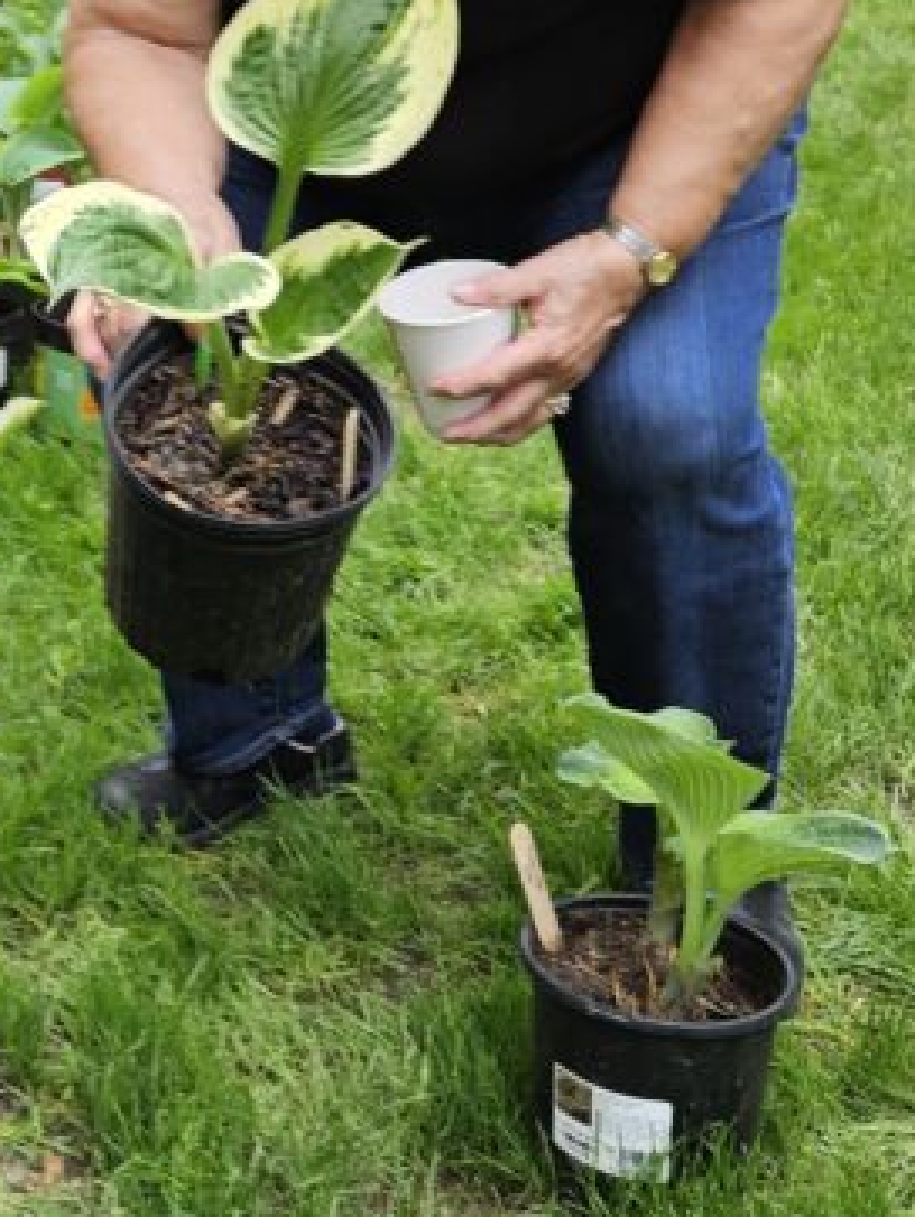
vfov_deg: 29.5
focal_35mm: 65
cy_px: 350
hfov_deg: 21.4
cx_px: -101
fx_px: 2288
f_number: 1.8
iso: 32
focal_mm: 5.4
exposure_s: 1/120
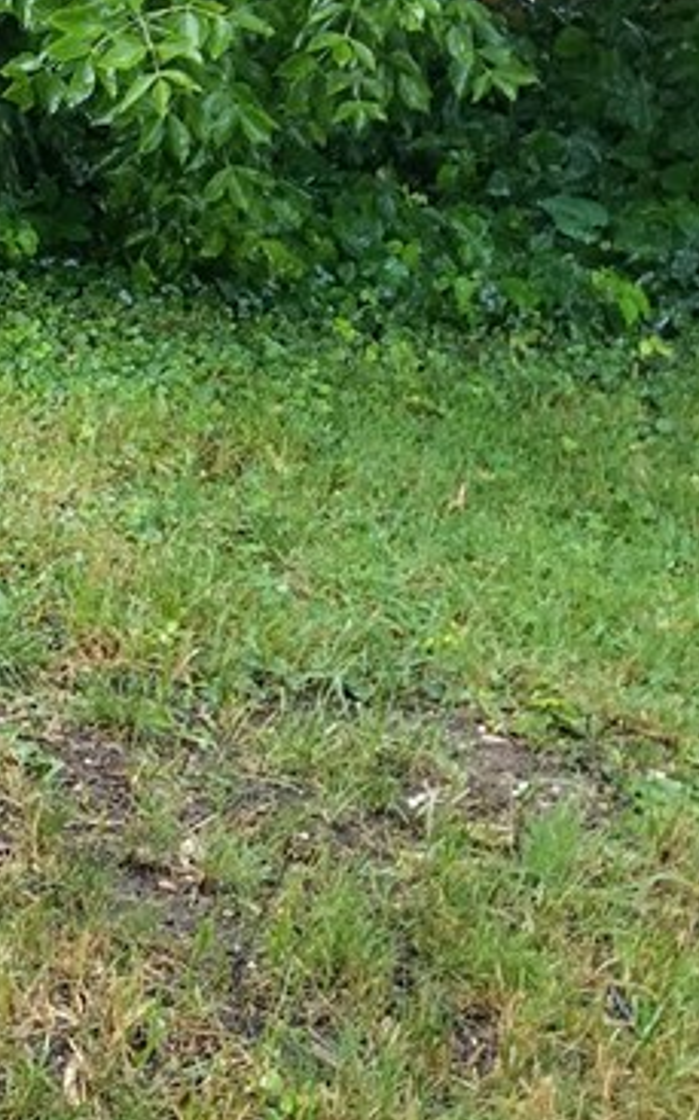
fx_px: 2350
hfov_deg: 13.9
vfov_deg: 26.5
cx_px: -754
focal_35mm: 77
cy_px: 296
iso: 100
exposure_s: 1/120
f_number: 1.7
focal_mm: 4.2
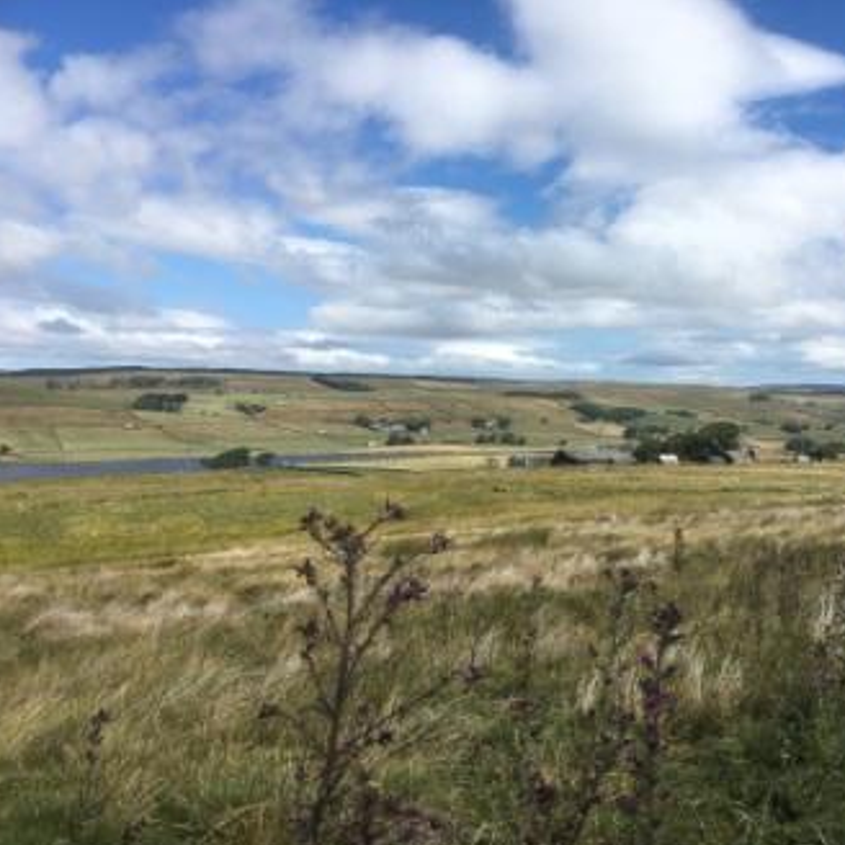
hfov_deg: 46.6
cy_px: 430
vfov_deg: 47.2
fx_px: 967
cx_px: 554
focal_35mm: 35
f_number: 2.2
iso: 25
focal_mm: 4.15
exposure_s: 1/1709
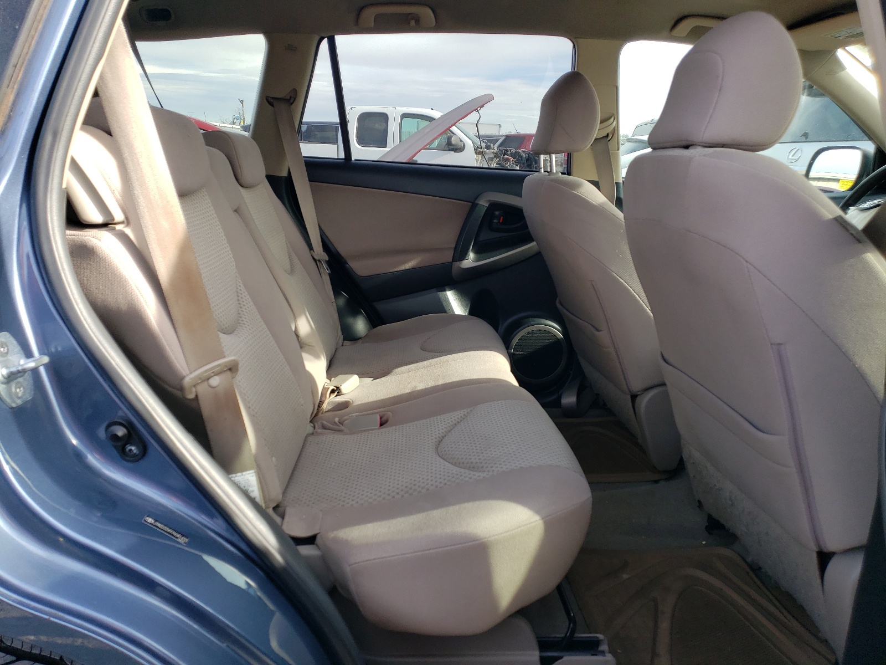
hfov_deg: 67.3
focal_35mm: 26
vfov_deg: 53.1
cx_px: 443
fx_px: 665
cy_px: 332
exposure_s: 1/435
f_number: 1.5
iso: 50
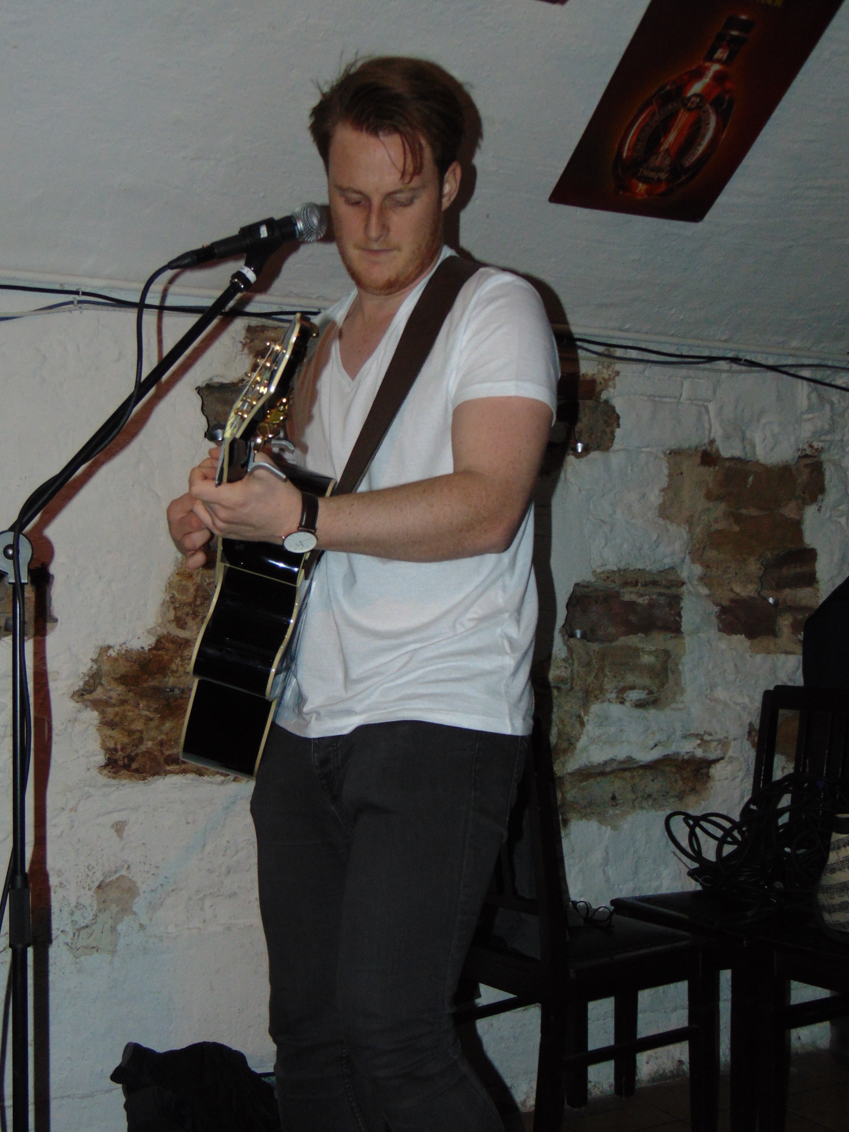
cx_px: 366
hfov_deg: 35.9
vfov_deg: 46.7
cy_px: 616
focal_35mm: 40
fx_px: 1308
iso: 400
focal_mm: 6.3
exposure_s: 1/50
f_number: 3.2
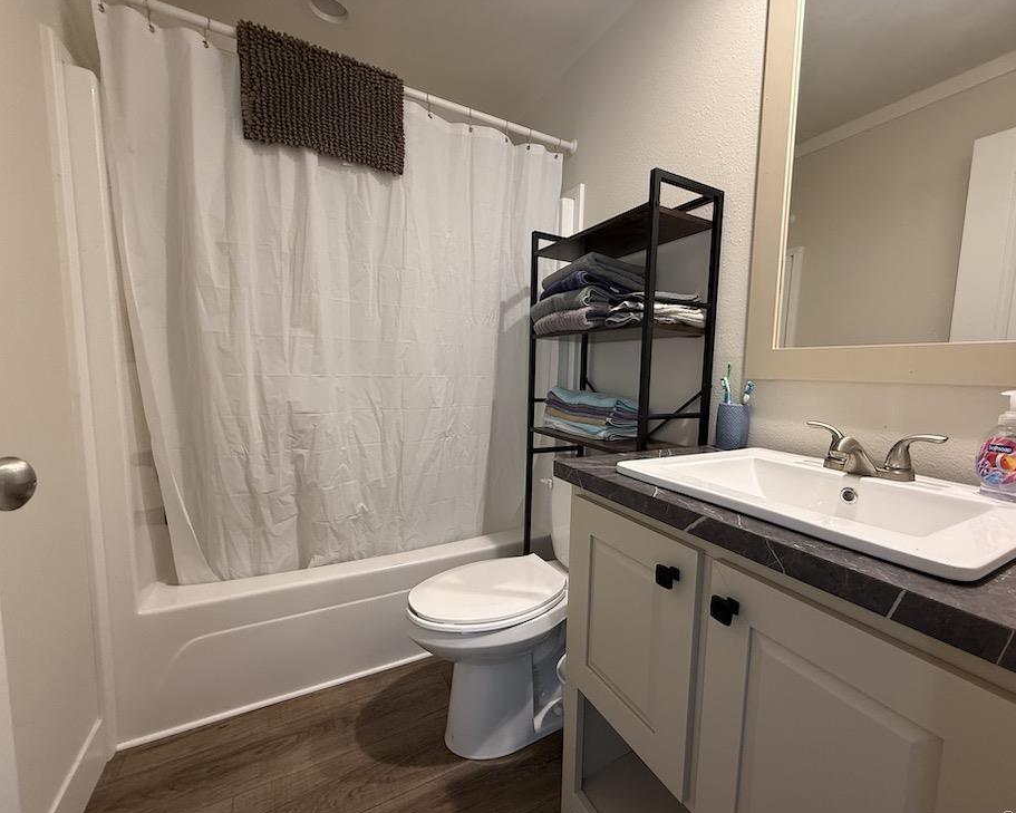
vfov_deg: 84.0
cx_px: 557
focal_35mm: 15
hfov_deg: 96.5
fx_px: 451
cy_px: 414
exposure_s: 1/60
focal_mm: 2.22
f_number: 2.2
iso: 200
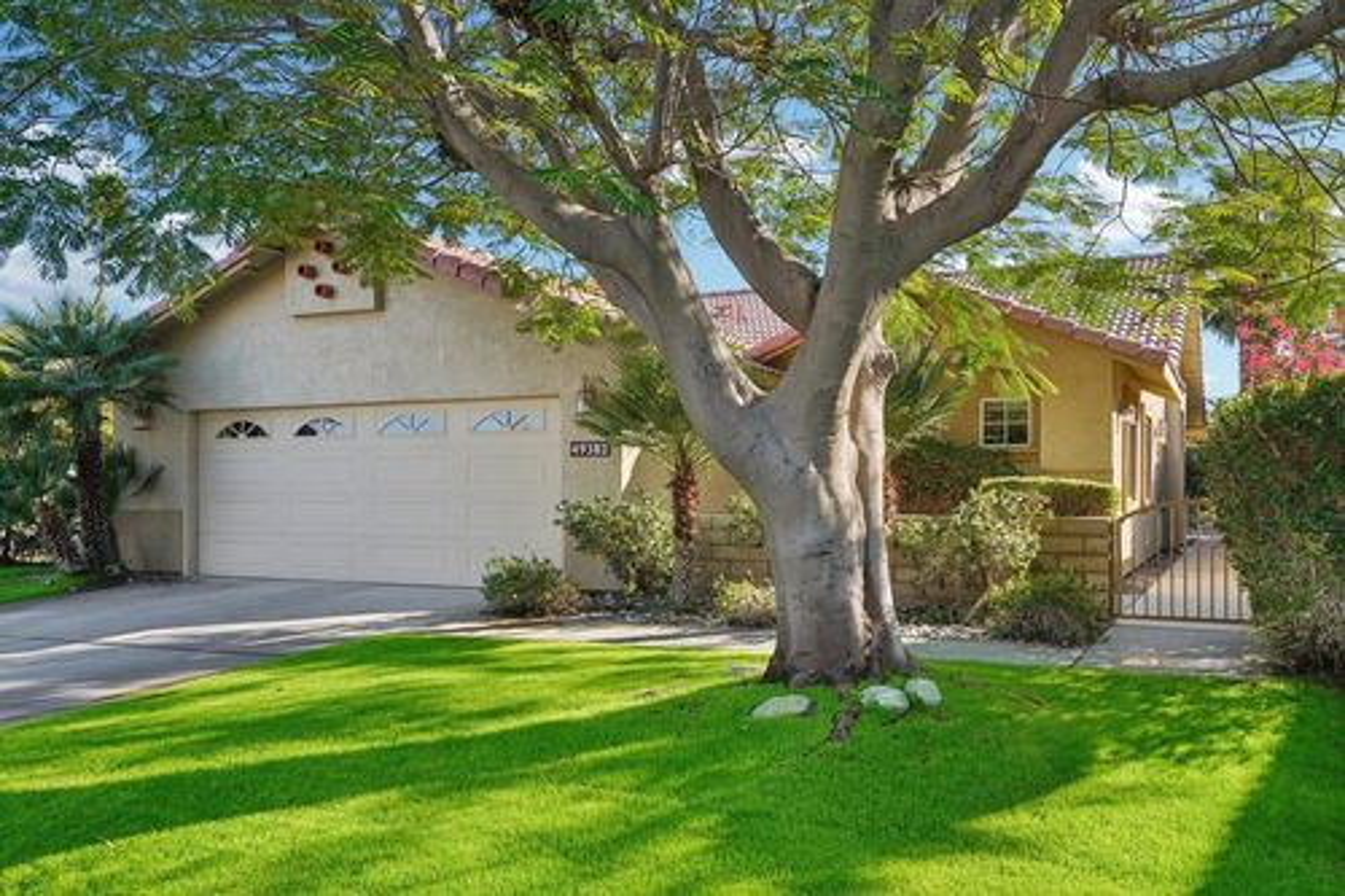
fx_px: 1158
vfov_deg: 42.3
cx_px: 672
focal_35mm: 31
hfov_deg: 60.3
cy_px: 448
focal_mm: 31
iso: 100
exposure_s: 1/60
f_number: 8
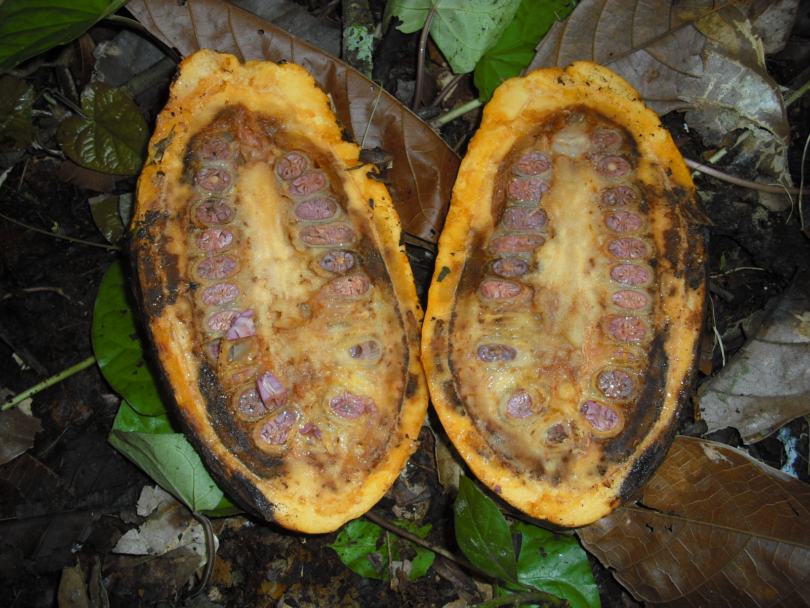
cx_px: 405
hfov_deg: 49.0
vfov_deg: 37.7
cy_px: 304
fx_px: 889
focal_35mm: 38
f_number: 2.8
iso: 64
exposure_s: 1/100
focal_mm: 6.2
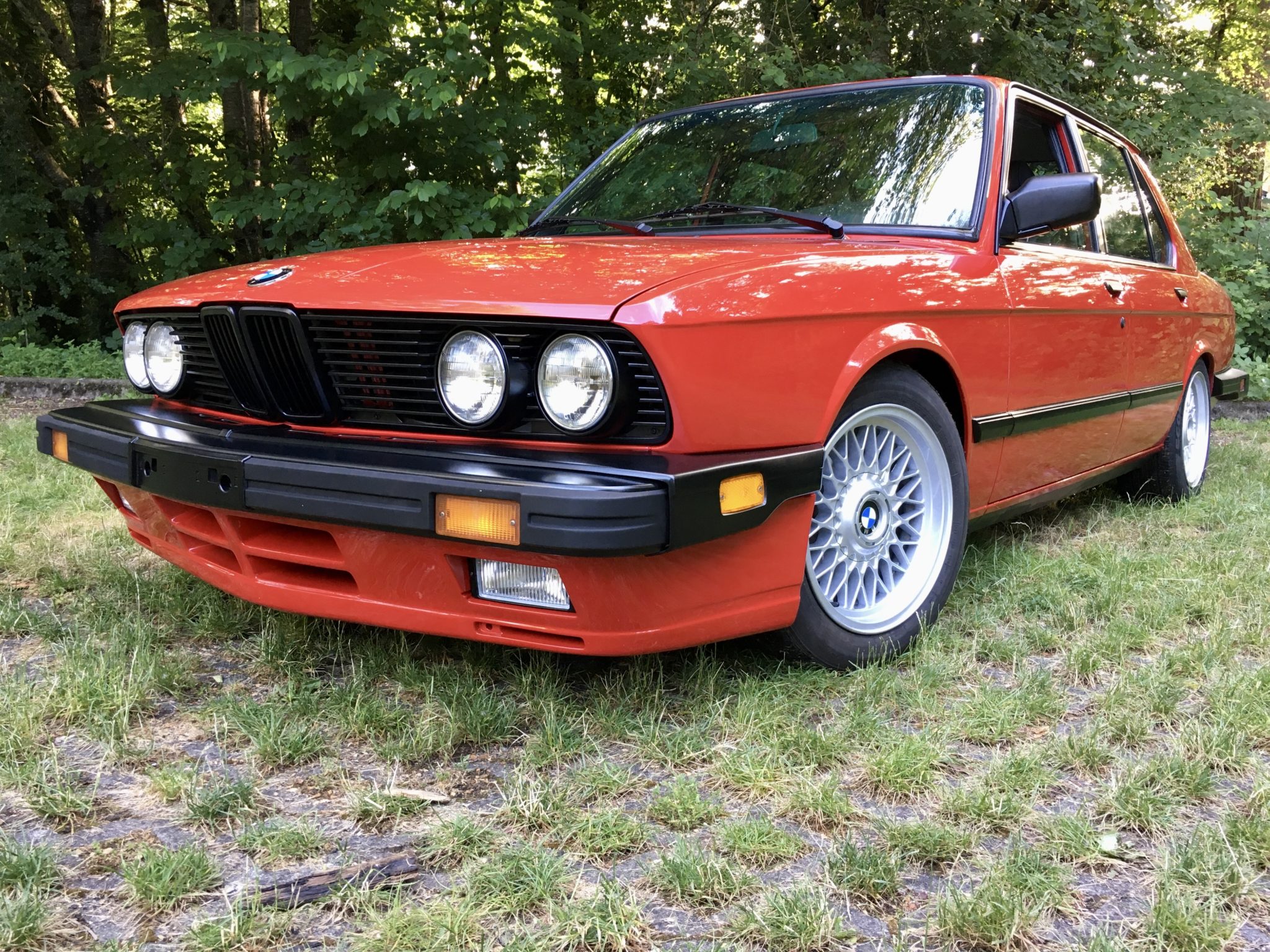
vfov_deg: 48.2
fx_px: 1064
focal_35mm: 29
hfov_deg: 61.7
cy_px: 476
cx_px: 635
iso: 64
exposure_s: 1/30
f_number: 2.2
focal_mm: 4.15
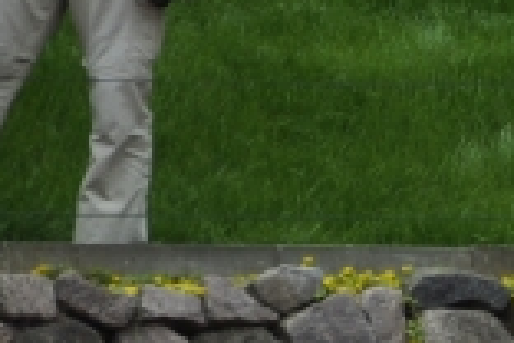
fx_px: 14107
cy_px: 384
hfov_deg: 2.1
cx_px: 1575
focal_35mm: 988
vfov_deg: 1.4
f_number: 5.6
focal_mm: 105
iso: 200
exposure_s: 1/500
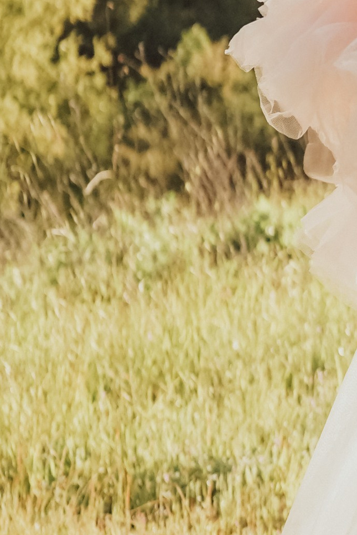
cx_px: 563
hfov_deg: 9.5
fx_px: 2067
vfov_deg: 14.6
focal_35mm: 139
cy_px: 47
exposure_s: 1/8000
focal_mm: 35
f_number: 2.5
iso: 1600
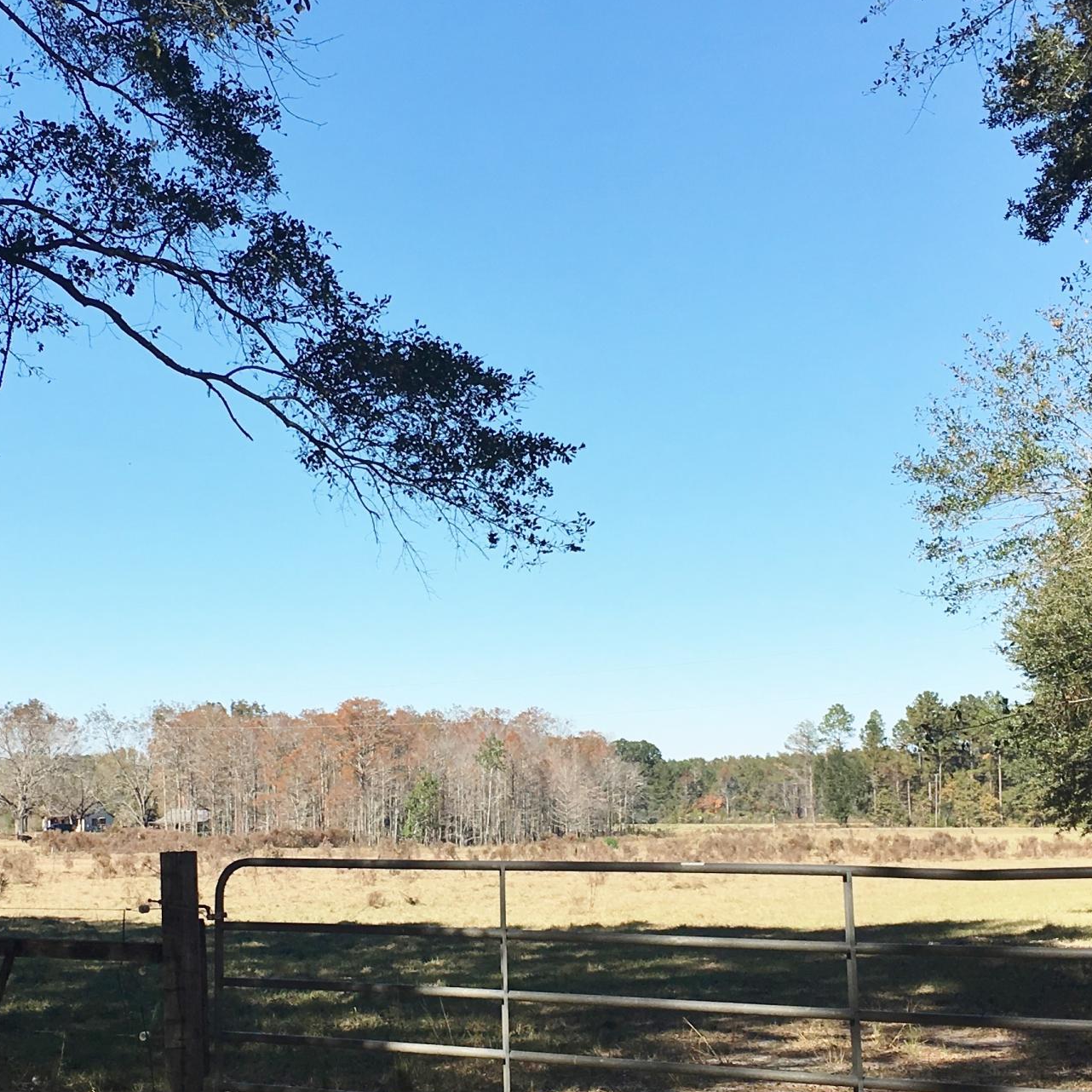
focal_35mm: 60
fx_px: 2141
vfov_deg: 28.6
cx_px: 427
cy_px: 641
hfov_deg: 28.5
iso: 25
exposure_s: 1/1479
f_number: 2.2
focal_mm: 4.15
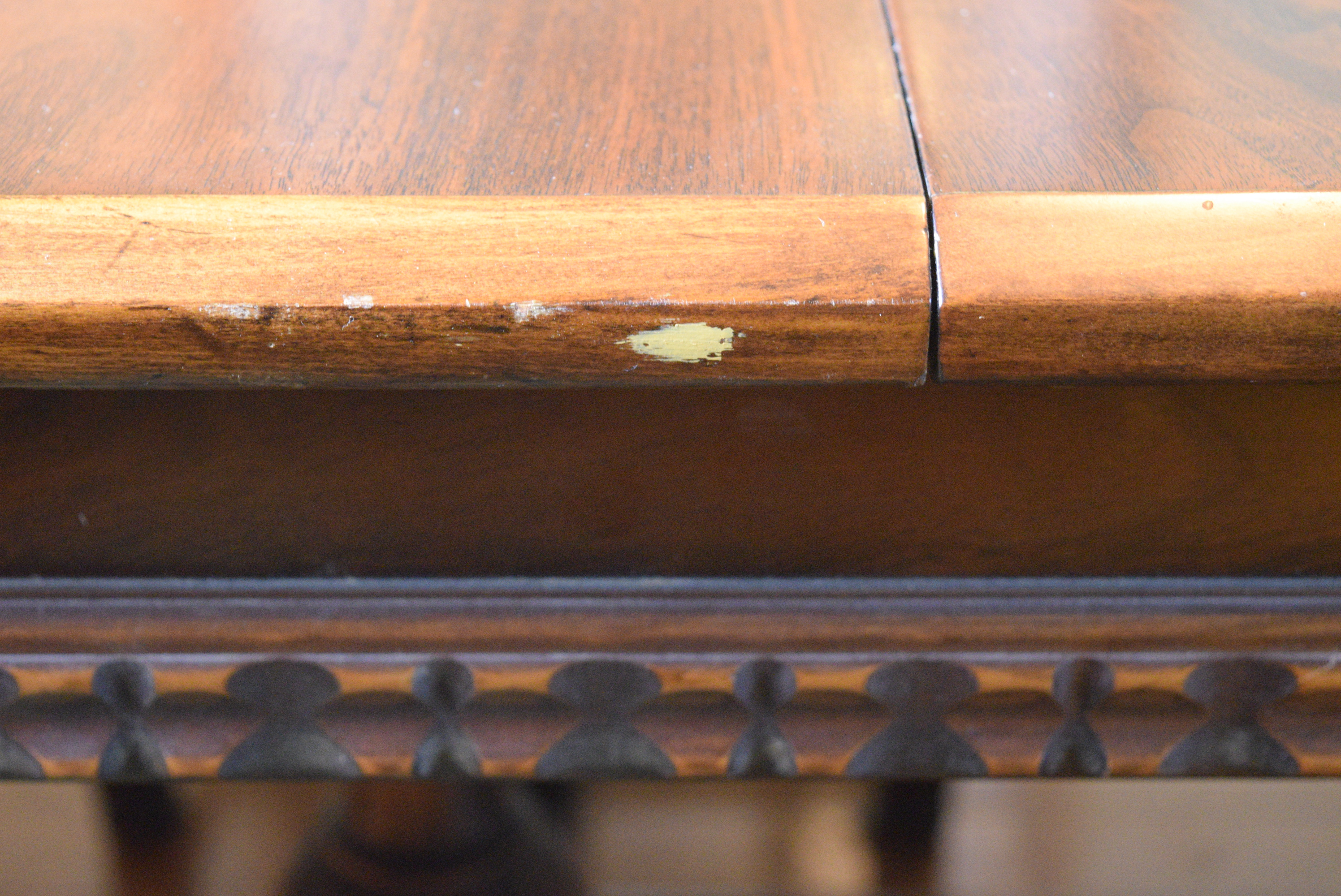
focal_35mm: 72
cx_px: 670
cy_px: 448
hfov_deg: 28.1
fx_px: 2684
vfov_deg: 19.0
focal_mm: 48
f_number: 5.3
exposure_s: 1/50
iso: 6400
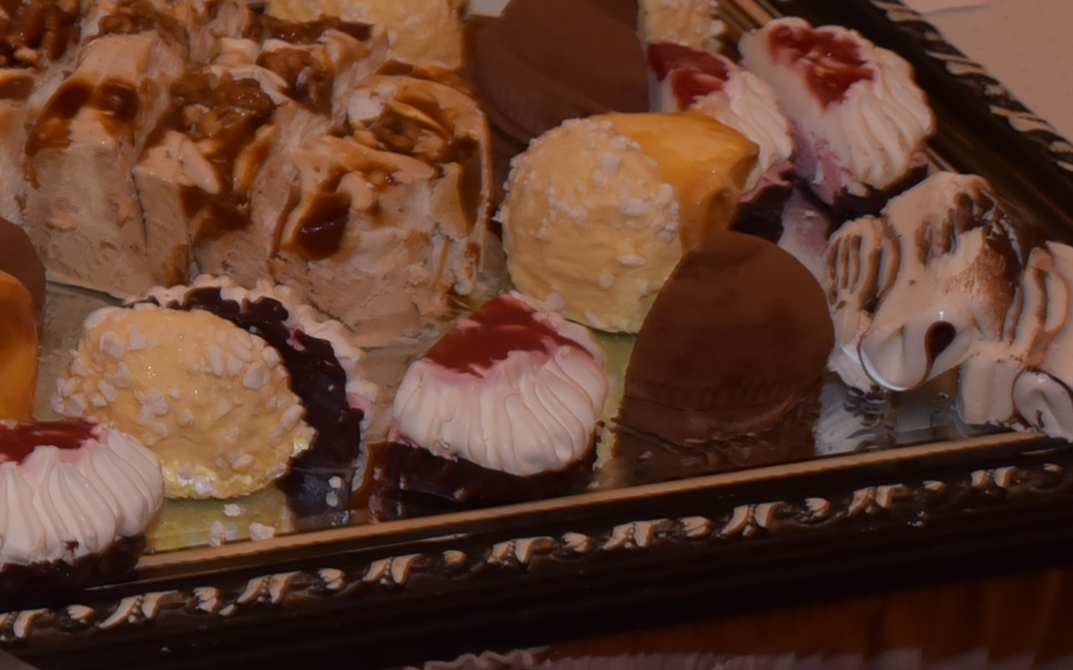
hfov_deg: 13.7
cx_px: -706
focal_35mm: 140
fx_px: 4094
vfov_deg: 9.3
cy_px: 119
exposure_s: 1/60
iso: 800
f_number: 8
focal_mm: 34
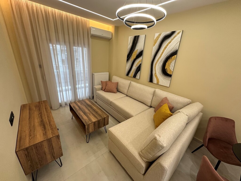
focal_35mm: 14
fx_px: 97
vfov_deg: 85.7
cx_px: 120
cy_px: 90
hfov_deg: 102.1
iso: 200
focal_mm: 2.22
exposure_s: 1/100
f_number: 2.2
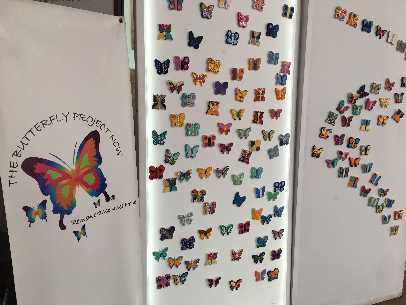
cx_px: 203
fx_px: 340
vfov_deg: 48.2
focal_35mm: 29
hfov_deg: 61.7
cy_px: 152
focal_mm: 4.15
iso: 25
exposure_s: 1/40
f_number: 2.2
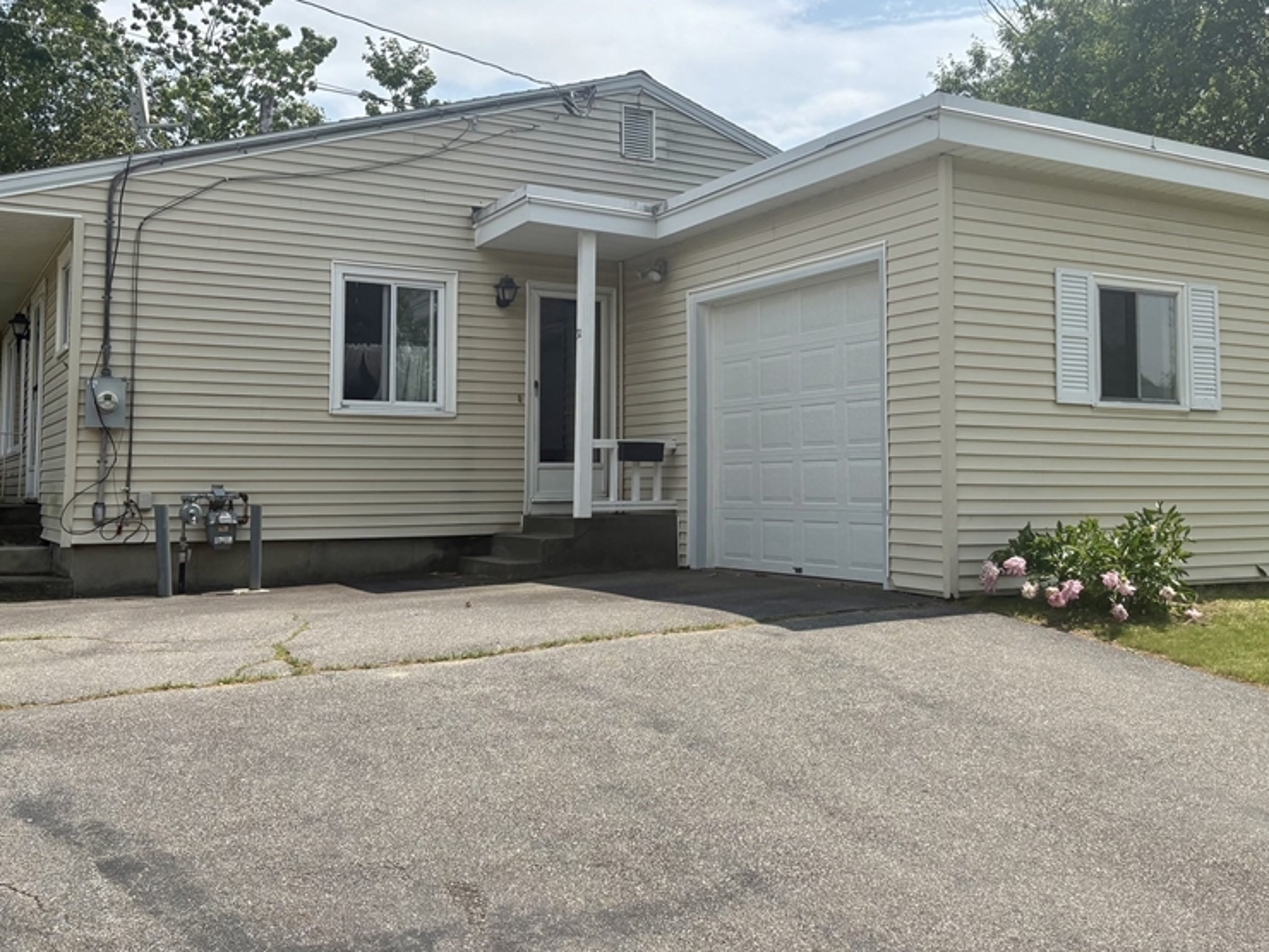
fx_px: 1320
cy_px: 396
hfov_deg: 51.0
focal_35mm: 36
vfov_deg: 39.5
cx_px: 767
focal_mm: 5.96
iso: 50
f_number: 1.6
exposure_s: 1/4065
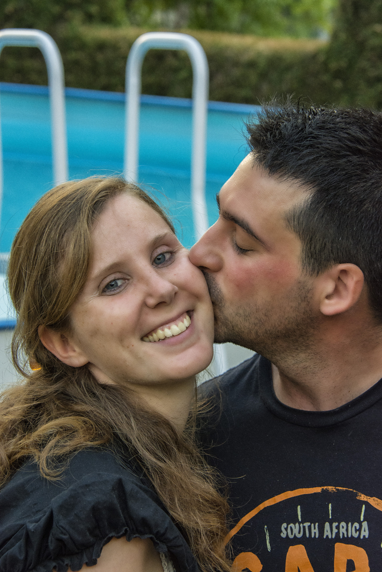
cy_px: 286
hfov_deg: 9.6
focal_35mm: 142
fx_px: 2268
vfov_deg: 14.4
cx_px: 191
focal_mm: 95
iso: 2500
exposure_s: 1/125
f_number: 8
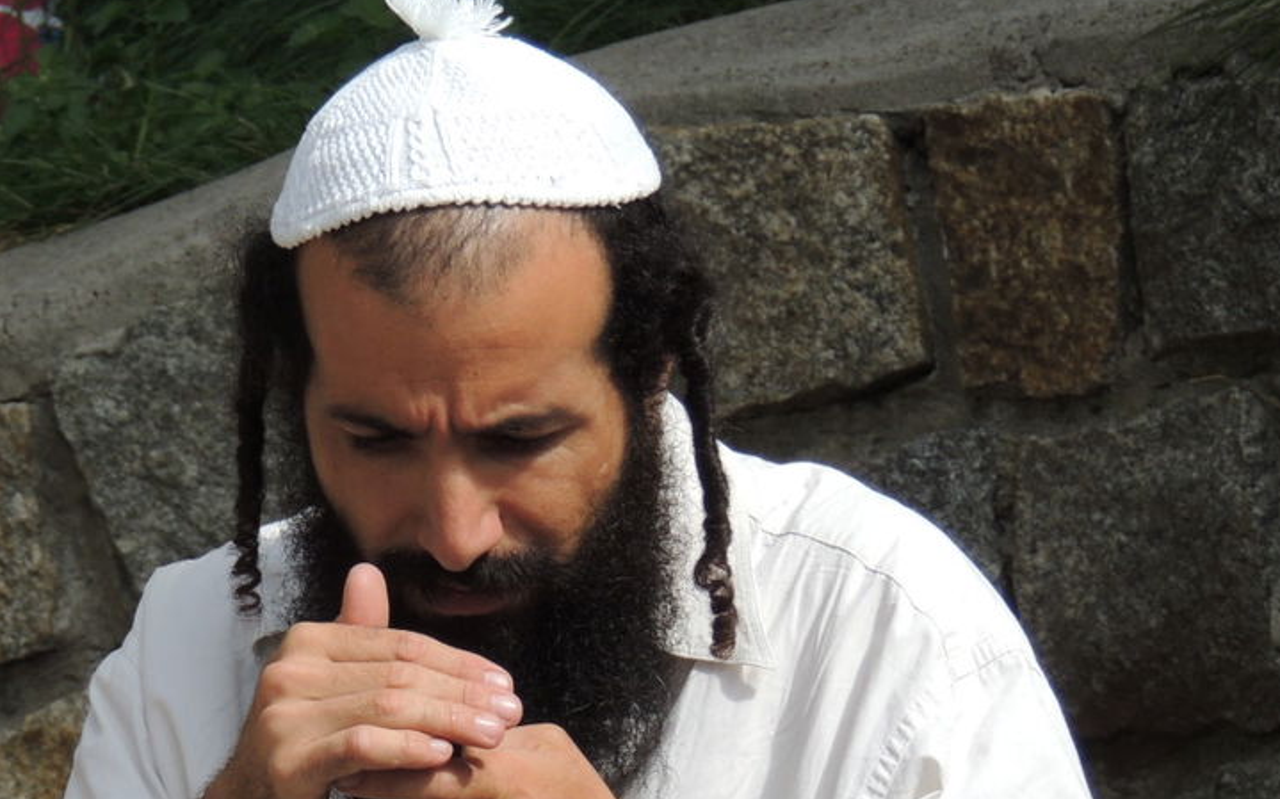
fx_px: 12241
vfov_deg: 3.7
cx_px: 103
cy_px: 755
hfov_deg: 6.0
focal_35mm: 351
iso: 100
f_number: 4.5
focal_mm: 30.3
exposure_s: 1/640
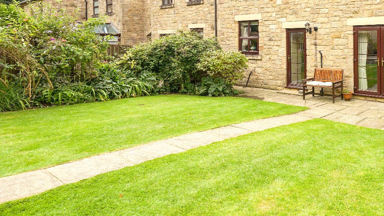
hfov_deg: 60.9
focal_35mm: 26
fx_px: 265
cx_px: 345
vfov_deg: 42.9
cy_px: 51
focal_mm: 12
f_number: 5.6
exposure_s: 1/200
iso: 125
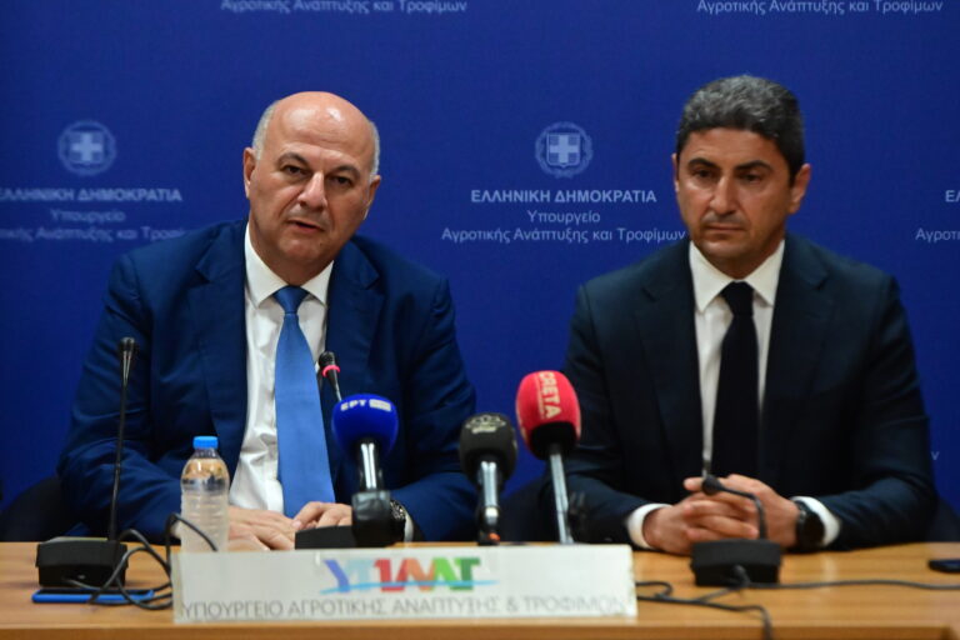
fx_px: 7999
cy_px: 320
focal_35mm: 300
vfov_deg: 4.6
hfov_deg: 6.9
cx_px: 480
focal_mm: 200
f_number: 4
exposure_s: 1/400
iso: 5000
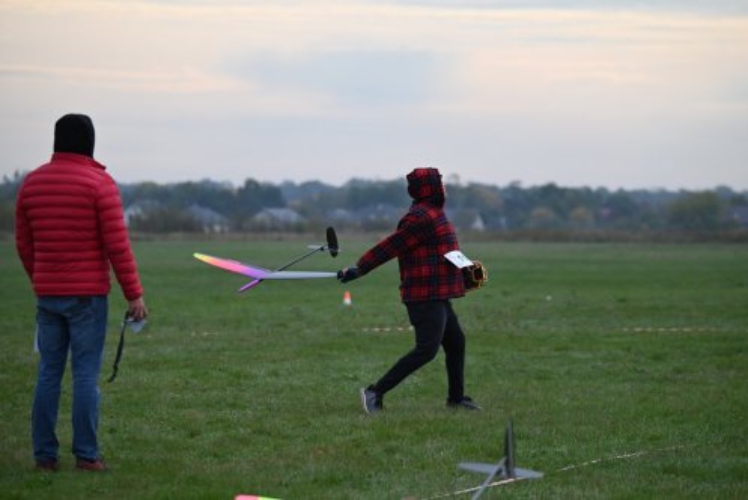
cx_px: 374
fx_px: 4781
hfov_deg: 8.9
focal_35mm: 230
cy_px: 250
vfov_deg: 6.0
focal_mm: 230
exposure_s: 1/2500
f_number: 5.6
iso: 1250
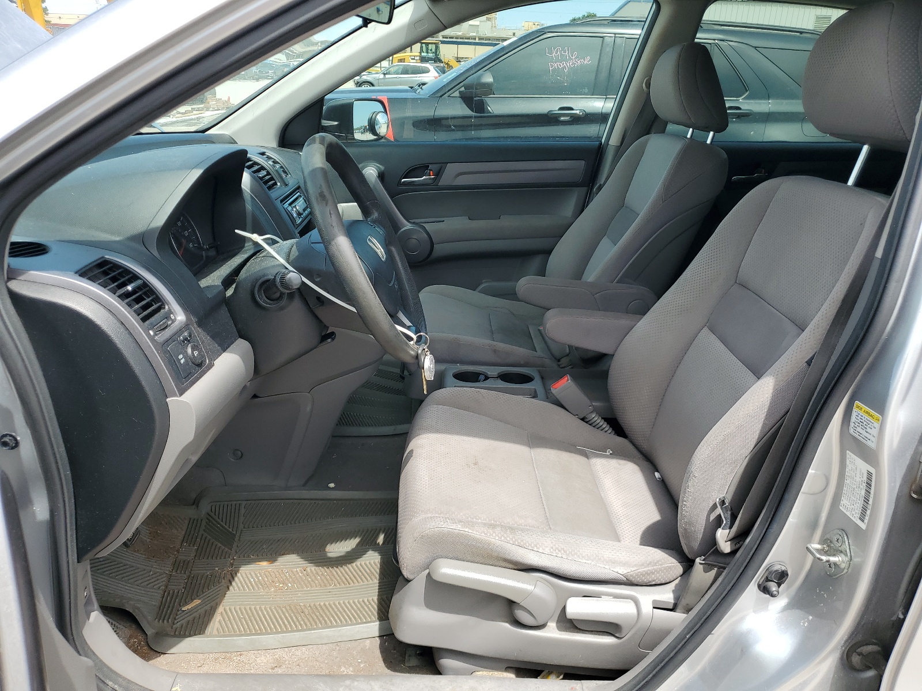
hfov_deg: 67.3
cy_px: 346
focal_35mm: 26
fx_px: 693
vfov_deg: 53.1
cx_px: 461
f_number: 1.5
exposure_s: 1/1111
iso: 50
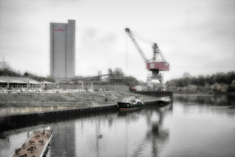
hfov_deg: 51.9
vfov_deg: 35.9
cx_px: 118
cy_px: 78
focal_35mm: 37
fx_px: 241
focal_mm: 24
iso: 200
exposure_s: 1/400
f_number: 2.8
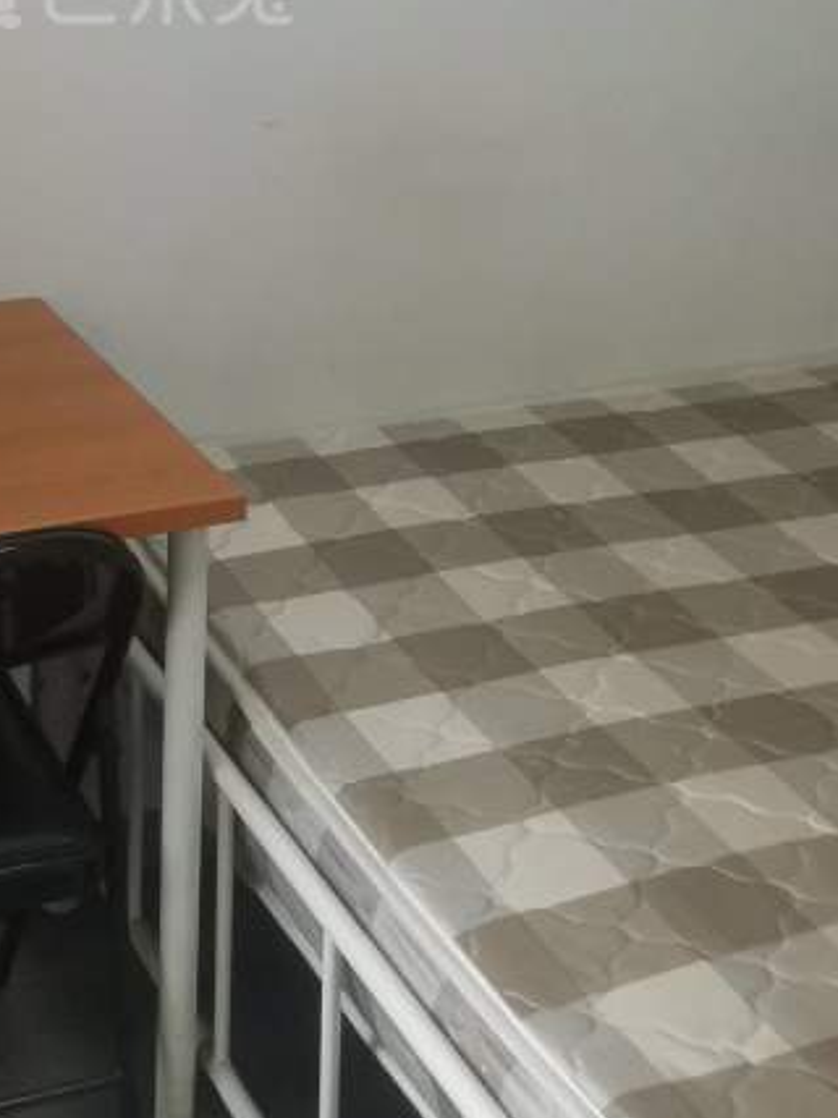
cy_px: -41
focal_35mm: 65
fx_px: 2099
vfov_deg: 27.8
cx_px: 84
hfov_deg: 22.0
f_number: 1.8
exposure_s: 1/100
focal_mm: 4.75
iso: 400
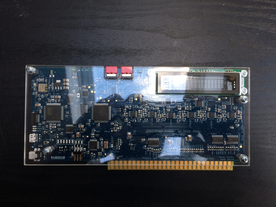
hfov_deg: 61.7
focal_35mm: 29
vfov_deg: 48.2
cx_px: 138
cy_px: 104
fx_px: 231
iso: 50
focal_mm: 4.15
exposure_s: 1/33
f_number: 2.2
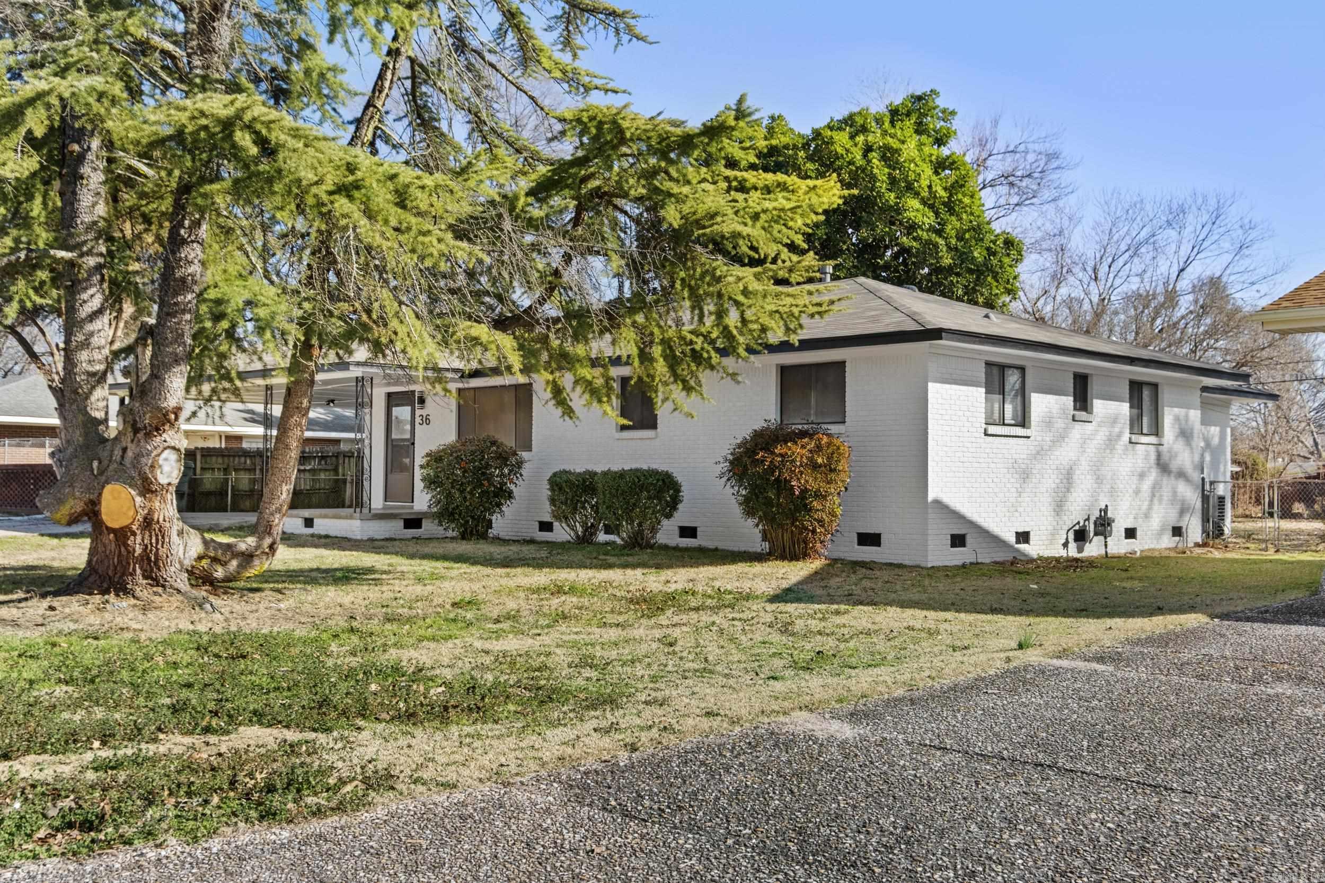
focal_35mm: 36
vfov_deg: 36.9
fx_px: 1325
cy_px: 442
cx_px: 662
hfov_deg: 53.1
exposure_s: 1/100
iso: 400
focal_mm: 24
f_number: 8
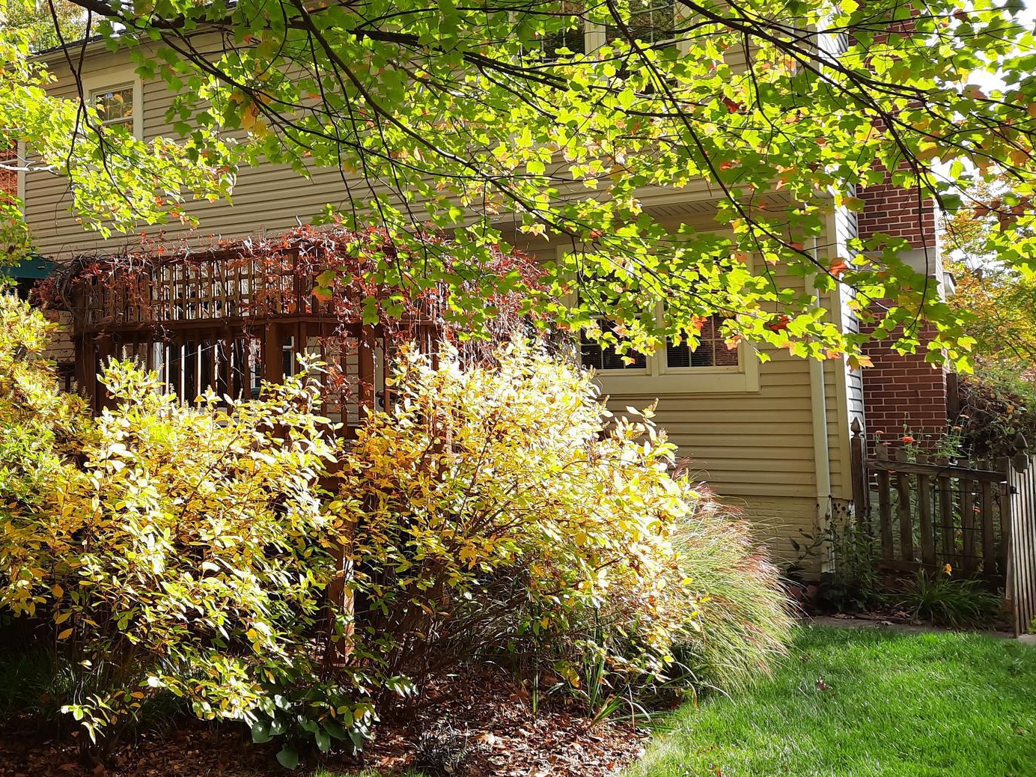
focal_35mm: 37
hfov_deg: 48.4
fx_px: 1107
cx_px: 272
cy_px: 318
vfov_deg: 38.5
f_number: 2
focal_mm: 4.6
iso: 32
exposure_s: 1/283
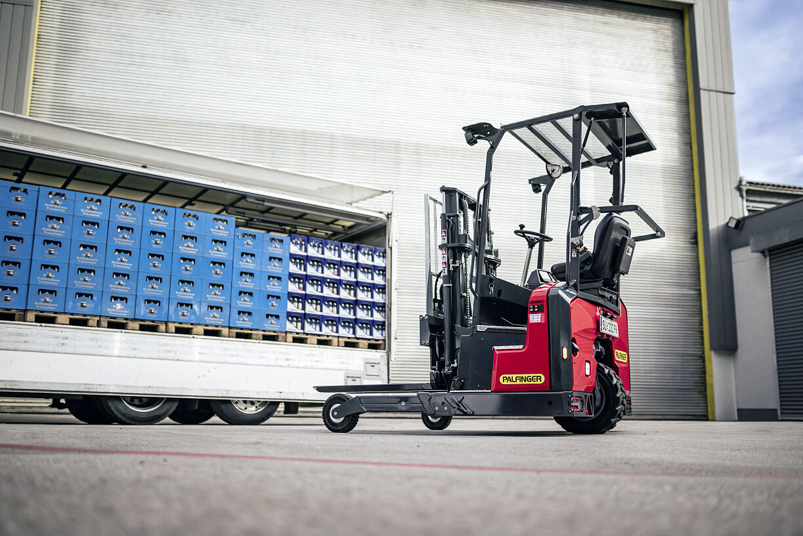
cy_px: 268
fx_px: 781
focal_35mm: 35
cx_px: 402
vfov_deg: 37.9
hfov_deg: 54.4
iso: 400
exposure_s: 1/10000
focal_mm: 35
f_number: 1.4
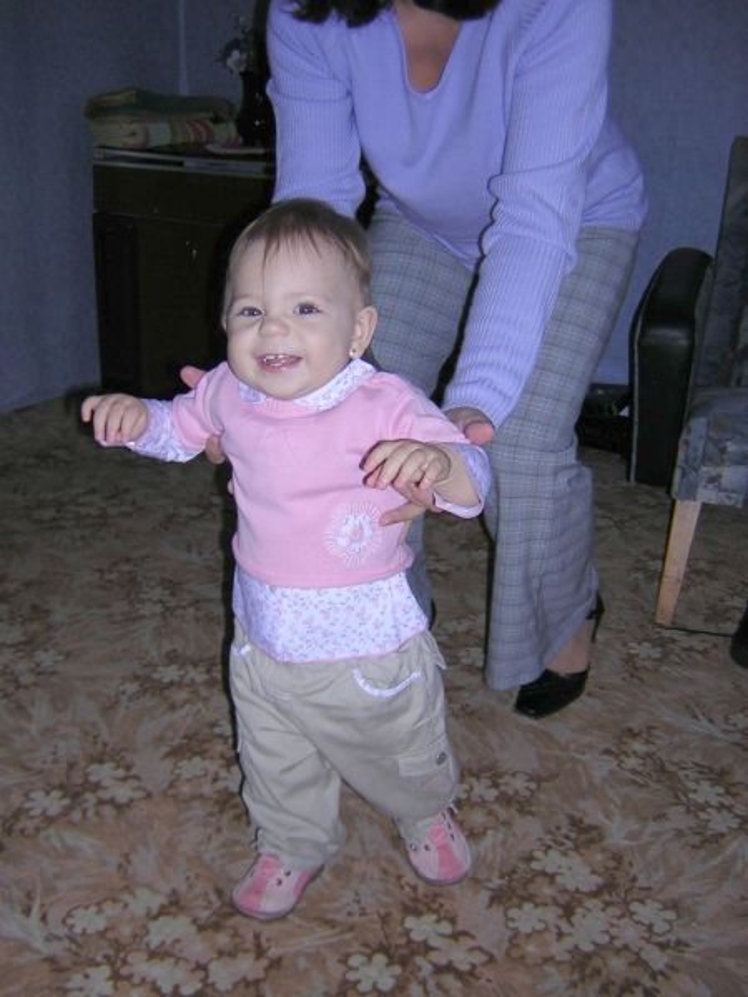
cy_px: 498
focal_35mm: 36
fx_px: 1037
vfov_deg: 51.4
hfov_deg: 39.7
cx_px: 374
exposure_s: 1/60.1
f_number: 2.6
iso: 100
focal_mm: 4.7
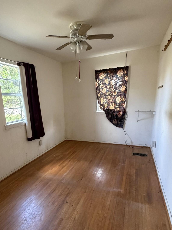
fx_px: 139
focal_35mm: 21
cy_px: 133
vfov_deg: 78.4
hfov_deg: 63.0
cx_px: 70
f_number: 2.2
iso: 500
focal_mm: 2.22
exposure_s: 1/60
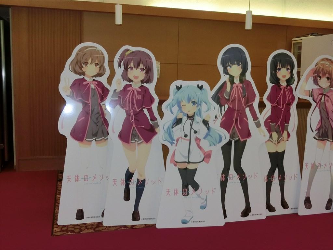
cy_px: 125
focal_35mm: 39
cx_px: 166
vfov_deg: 36.8
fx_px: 375
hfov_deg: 47.9
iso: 400
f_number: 4.1
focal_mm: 6.9
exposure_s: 1/60
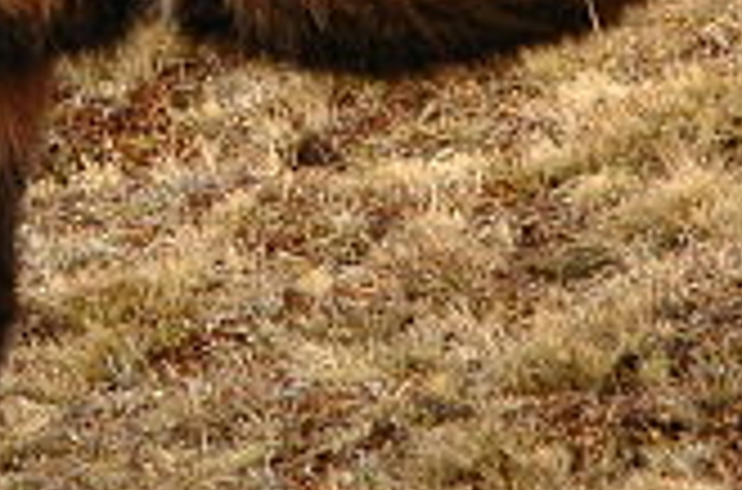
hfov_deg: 3.6
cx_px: 22
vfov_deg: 2.4
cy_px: -121
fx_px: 11797
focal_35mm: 574
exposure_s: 1/100
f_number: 5
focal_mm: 70
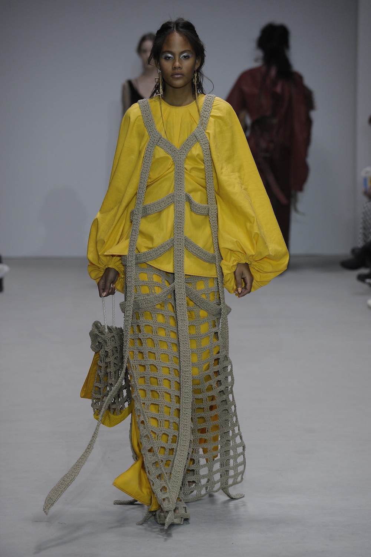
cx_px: 186
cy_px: 278
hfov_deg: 6.9
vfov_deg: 10.3
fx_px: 3096
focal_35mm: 200
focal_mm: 200
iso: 1000
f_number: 5
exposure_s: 1/500
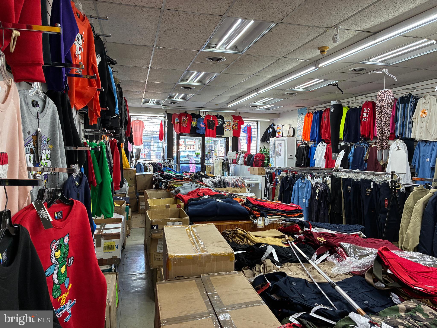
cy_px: 164
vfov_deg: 53.1
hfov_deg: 67.3
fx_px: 328
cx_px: 218
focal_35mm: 26
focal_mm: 4.2
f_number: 1.64
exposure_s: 1/60
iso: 64
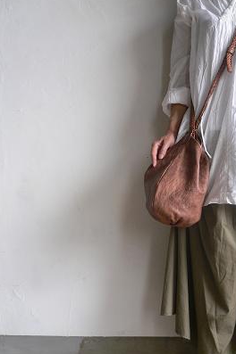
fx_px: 463
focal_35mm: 47
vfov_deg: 41.8
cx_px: 156
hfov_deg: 28.4
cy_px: 208
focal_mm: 5.8
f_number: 2.8
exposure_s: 1/25
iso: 100
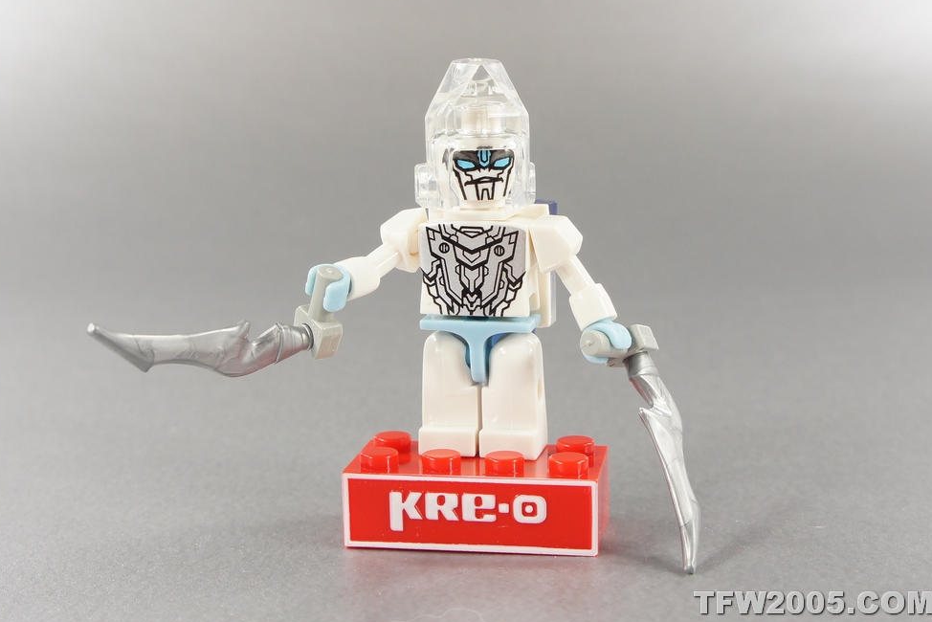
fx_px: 1036
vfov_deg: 33.4
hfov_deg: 48.4
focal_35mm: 40
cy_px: 310
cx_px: 464
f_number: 8
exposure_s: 1/60
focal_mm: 26
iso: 400
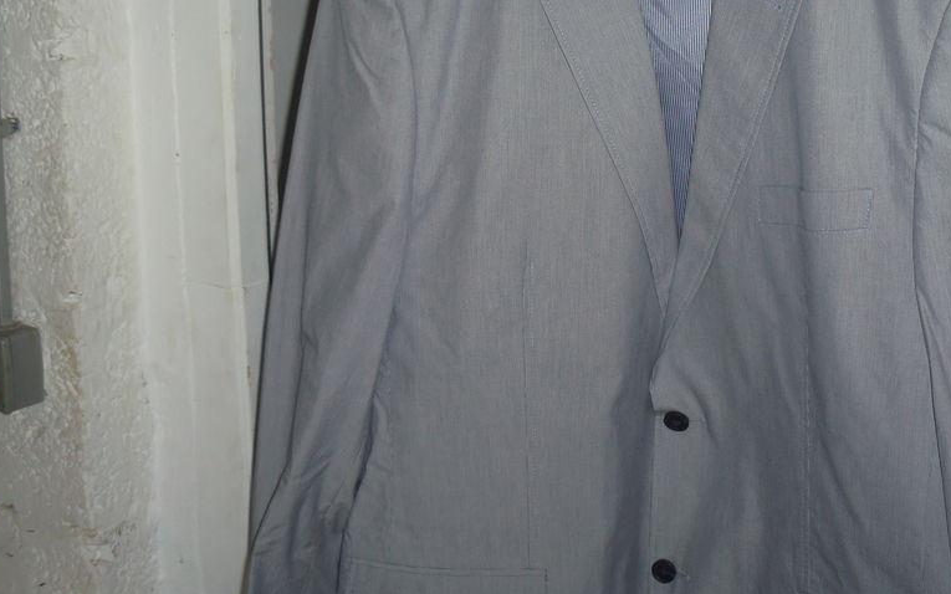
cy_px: 158
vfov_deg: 21.1
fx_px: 1581
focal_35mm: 61
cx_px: 604
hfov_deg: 33.3
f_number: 4.7
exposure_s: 1/50
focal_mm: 7.8
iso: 100
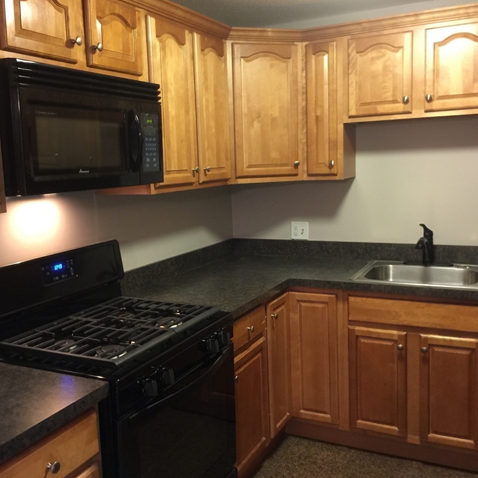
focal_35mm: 35
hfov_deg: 47.2
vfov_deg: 47.2
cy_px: 240
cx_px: 229
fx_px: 547
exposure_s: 1/4
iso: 80
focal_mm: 4.15
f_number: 2.2
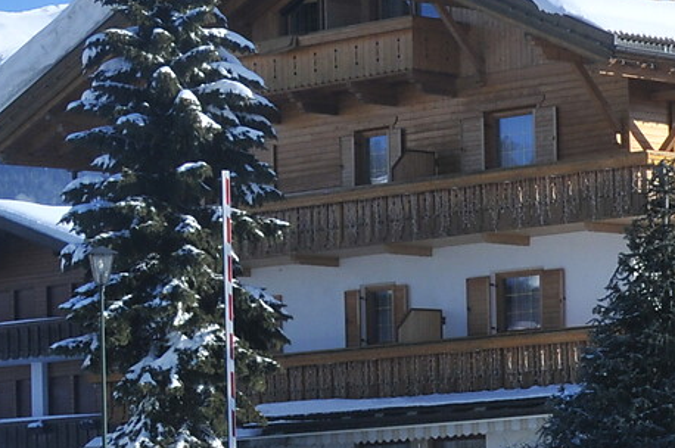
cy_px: 427
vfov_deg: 7.7
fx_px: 3295
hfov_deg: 11.4
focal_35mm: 176
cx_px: 853
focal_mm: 28
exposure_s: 1/400
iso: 200
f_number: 10
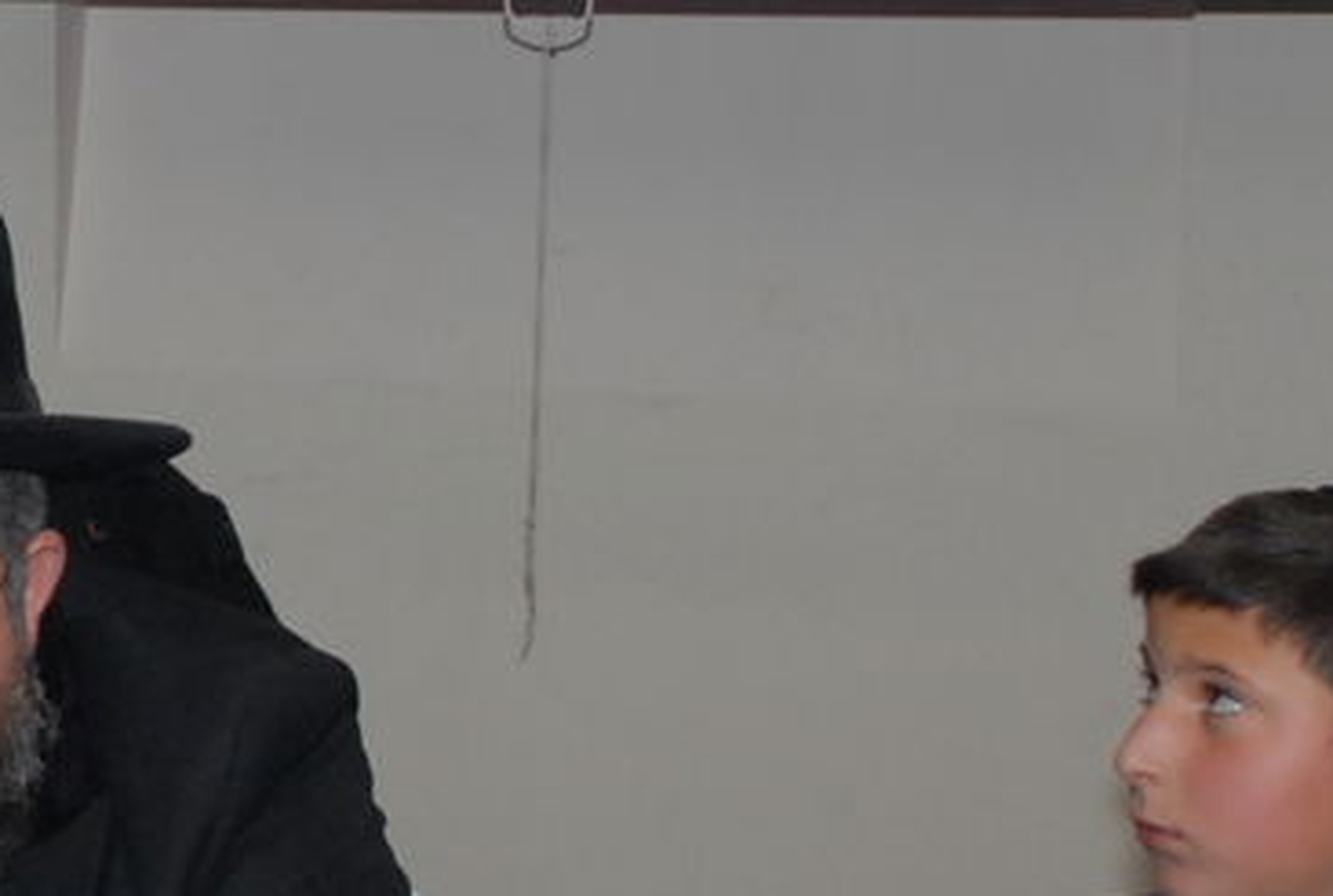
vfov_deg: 9.3
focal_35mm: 149
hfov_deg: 13.0
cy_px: 428
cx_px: -674
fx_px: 5531
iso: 500
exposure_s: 1/100
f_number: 6.3
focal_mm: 26
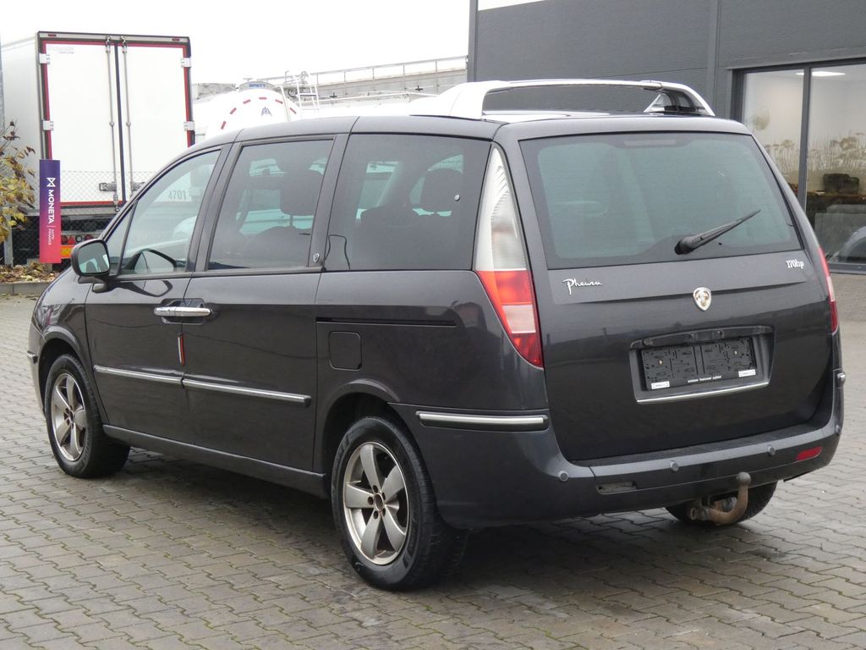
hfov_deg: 30.7
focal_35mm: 63
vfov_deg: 23.3
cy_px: 325
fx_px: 1576
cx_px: 433
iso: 400
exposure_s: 1/80
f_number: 5.6
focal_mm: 11.3
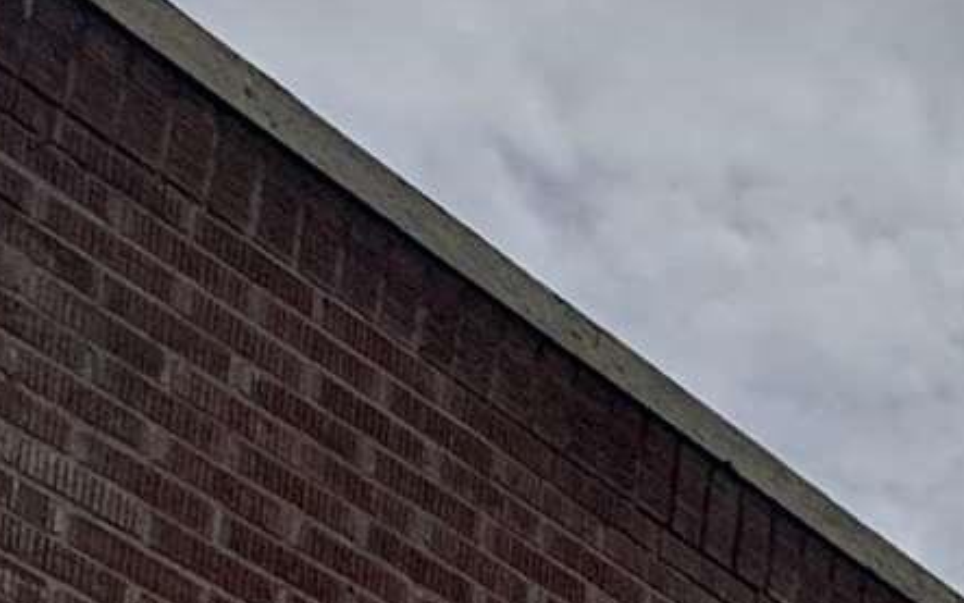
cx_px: 2128
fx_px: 2706
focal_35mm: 103
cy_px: 2046
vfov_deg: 9.0
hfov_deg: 14.9
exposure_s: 1/5650
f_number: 2.2
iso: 40
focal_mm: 2.22
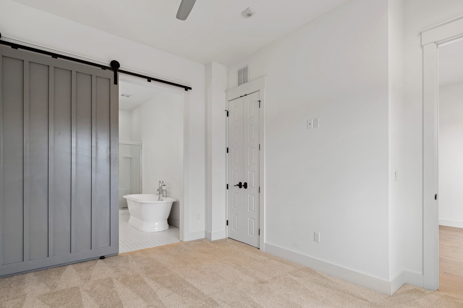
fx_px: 231
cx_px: 247
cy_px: 166
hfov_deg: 89.9
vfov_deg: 67.3
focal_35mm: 18
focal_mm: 16
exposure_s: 1/1.25
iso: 100
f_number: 8
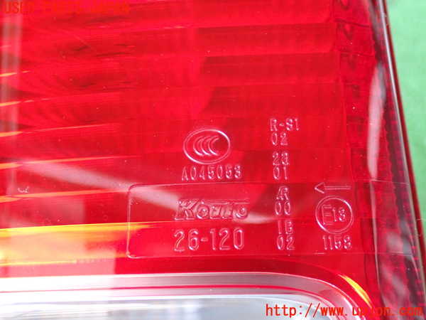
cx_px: 213
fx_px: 541
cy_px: 160
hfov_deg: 42.9
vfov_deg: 32.9
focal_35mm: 44
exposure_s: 1/40
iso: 800
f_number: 2.9
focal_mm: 7.84
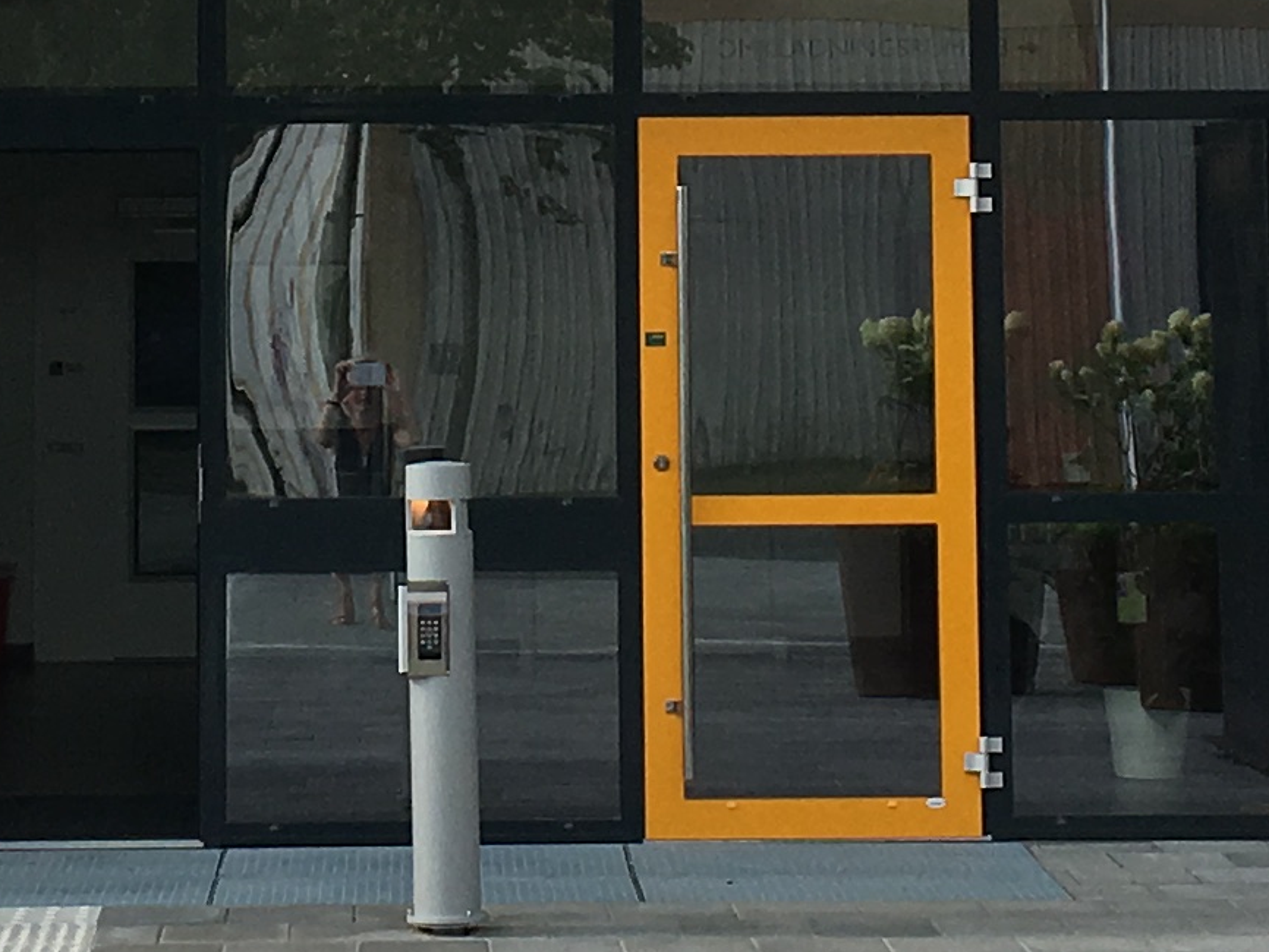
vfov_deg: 10.8
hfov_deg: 14.6
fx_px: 4950
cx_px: 517
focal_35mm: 135
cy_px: -166
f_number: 2.2
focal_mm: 4.15
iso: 25
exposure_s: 1/1374
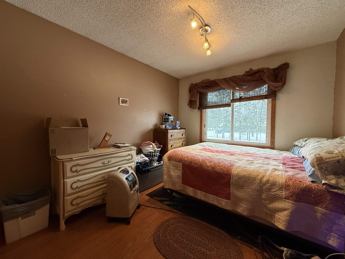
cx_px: 172
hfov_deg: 102.1
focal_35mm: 14
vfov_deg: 85.7
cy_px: 130
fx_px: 140
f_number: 2.2
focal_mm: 2.22
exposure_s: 1/120
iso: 320
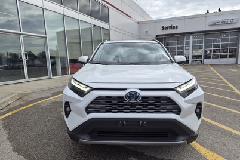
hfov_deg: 71.5
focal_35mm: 25
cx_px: 122
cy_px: 91
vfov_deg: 51.1
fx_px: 167
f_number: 1.8
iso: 80
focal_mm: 5.4
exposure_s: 1/6400
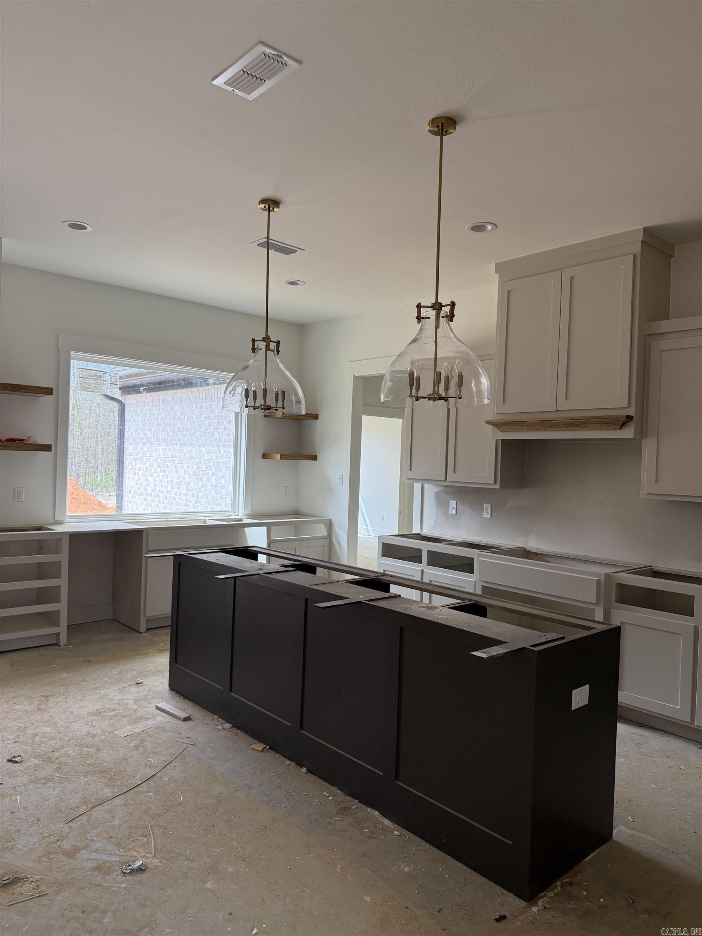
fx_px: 649
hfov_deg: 56.8
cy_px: 468
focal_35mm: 24
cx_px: 351
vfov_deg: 71.6
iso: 200
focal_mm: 6.76
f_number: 1.78
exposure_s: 1/241
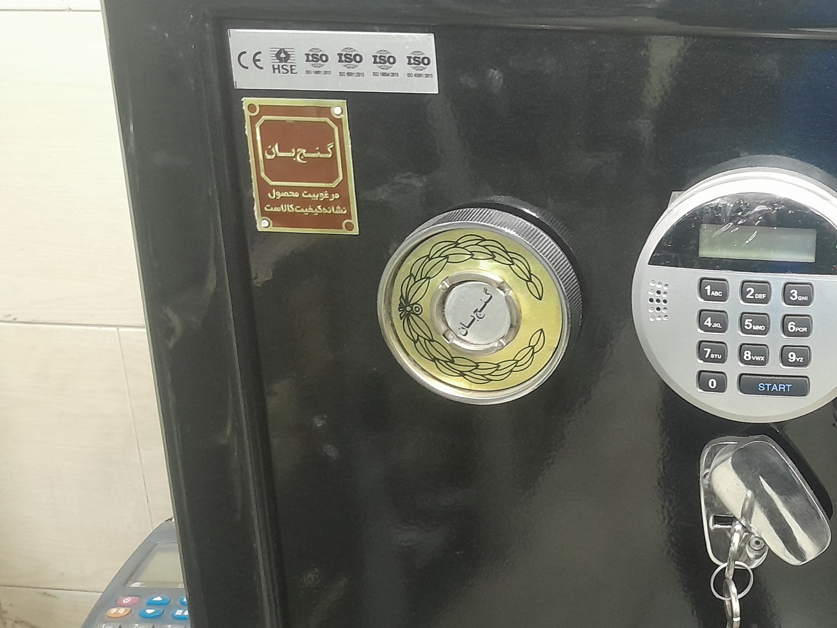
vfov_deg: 29.1
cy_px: 303
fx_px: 1209
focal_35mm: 50
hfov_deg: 35.4
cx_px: 787
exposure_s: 1/33
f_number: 1.8
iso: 500
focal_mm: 3.98
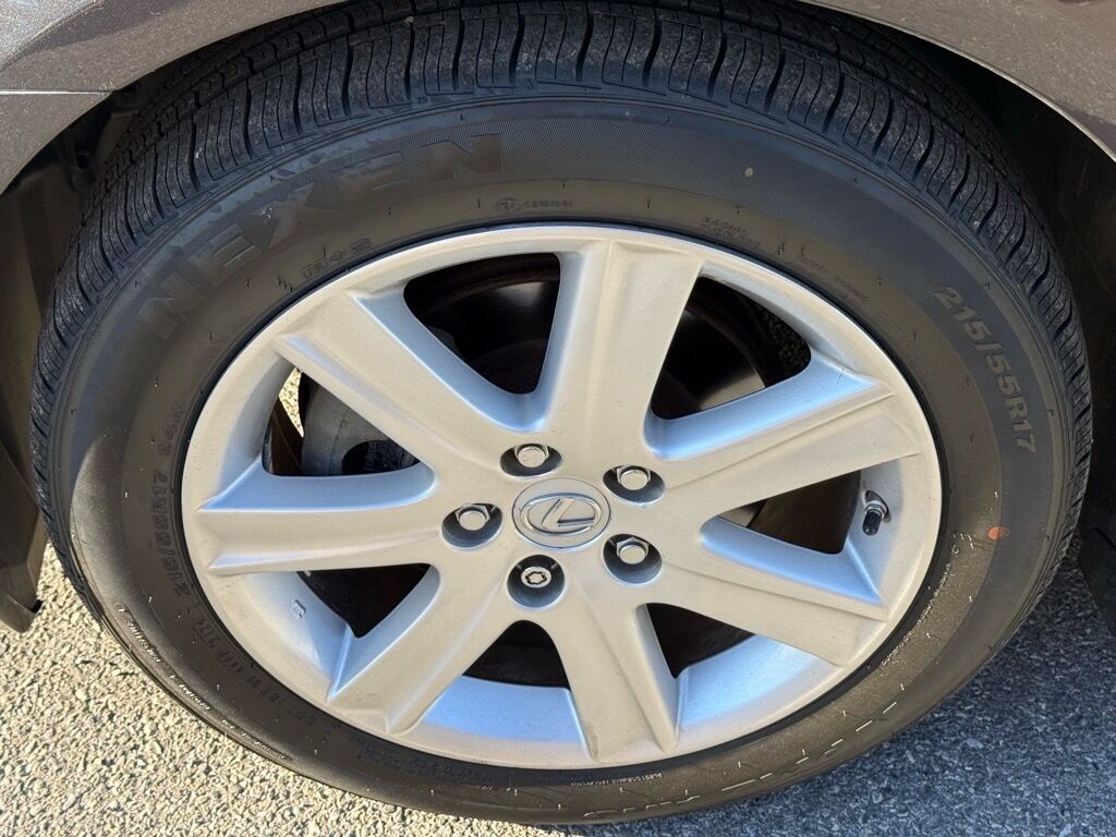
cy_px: 418
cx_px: 558
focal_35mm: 48
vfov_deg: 30.3
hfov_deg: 39.7
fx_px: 1547
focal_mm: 6.76
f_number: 1.78
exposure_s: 1/541
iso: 64
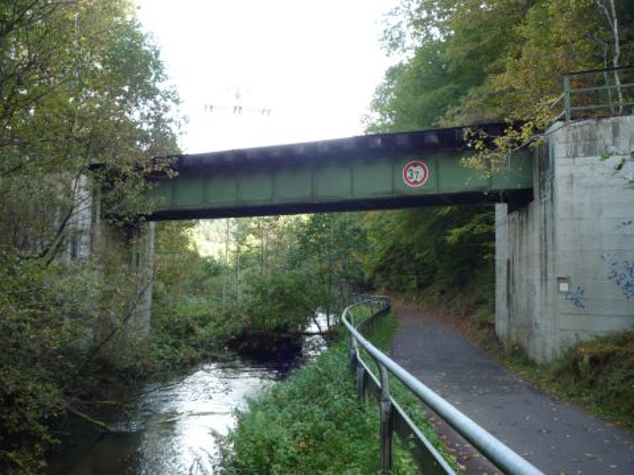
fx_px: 586
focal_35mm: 32
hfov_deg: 56.8
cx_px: 317
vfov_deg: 44.2
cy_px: 238
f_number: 3.3
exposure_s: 1/50
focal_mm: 5.2
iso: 100
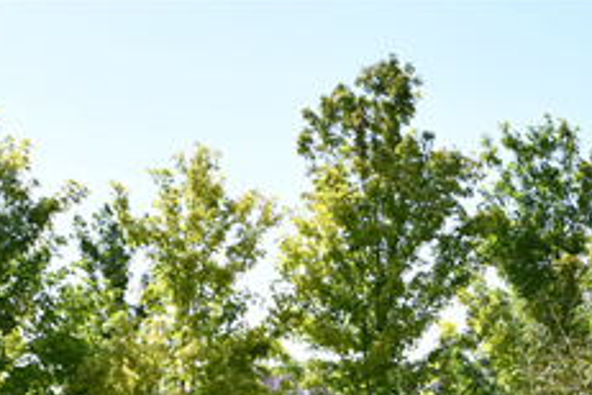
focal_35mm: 76
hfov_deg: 24.2
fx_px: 1250
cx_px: 715
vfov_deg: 16.7
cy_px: 550
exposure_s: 1/250
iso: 140
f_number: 8
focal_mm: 18
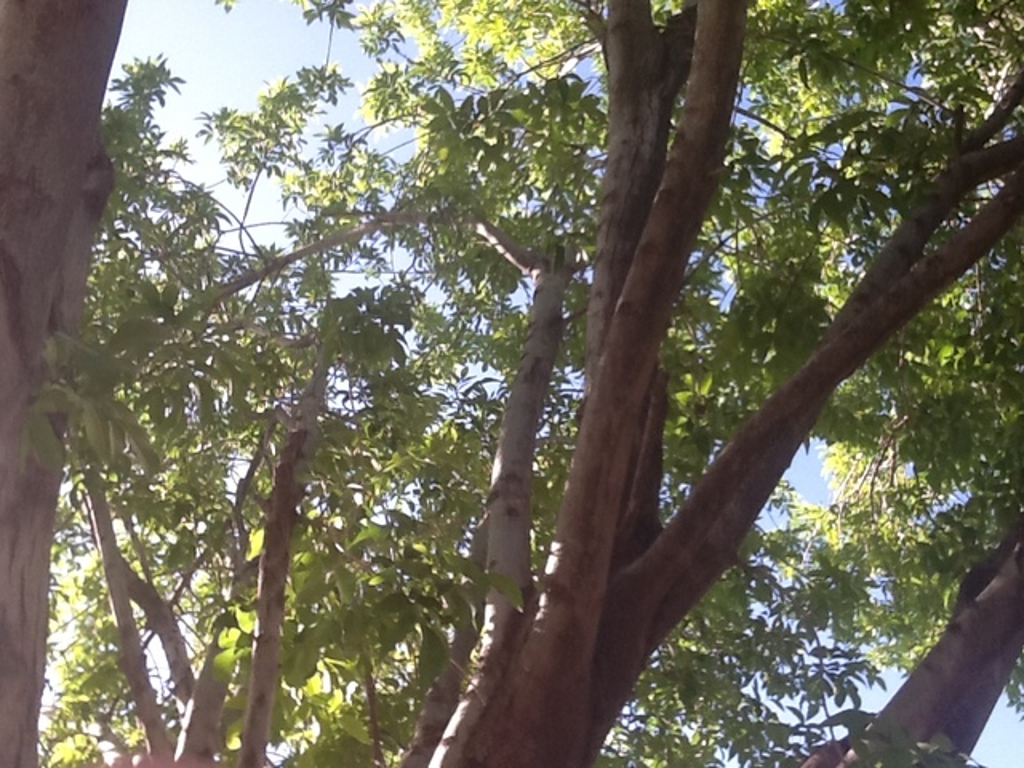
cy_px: 384
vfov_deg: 32.9
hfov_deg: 42.9
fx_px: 1302
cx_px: 512
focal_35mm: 44
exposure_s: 1/248
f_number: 2.4
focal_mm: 2.03
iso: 40
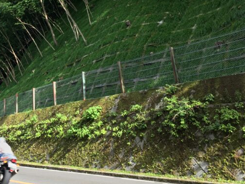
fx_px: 311
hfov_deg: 41.8
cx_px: 64
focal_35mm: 44
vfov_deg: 32.7
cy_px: 68
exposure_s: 1/251
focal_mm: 4.15
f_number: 2.2
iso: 25
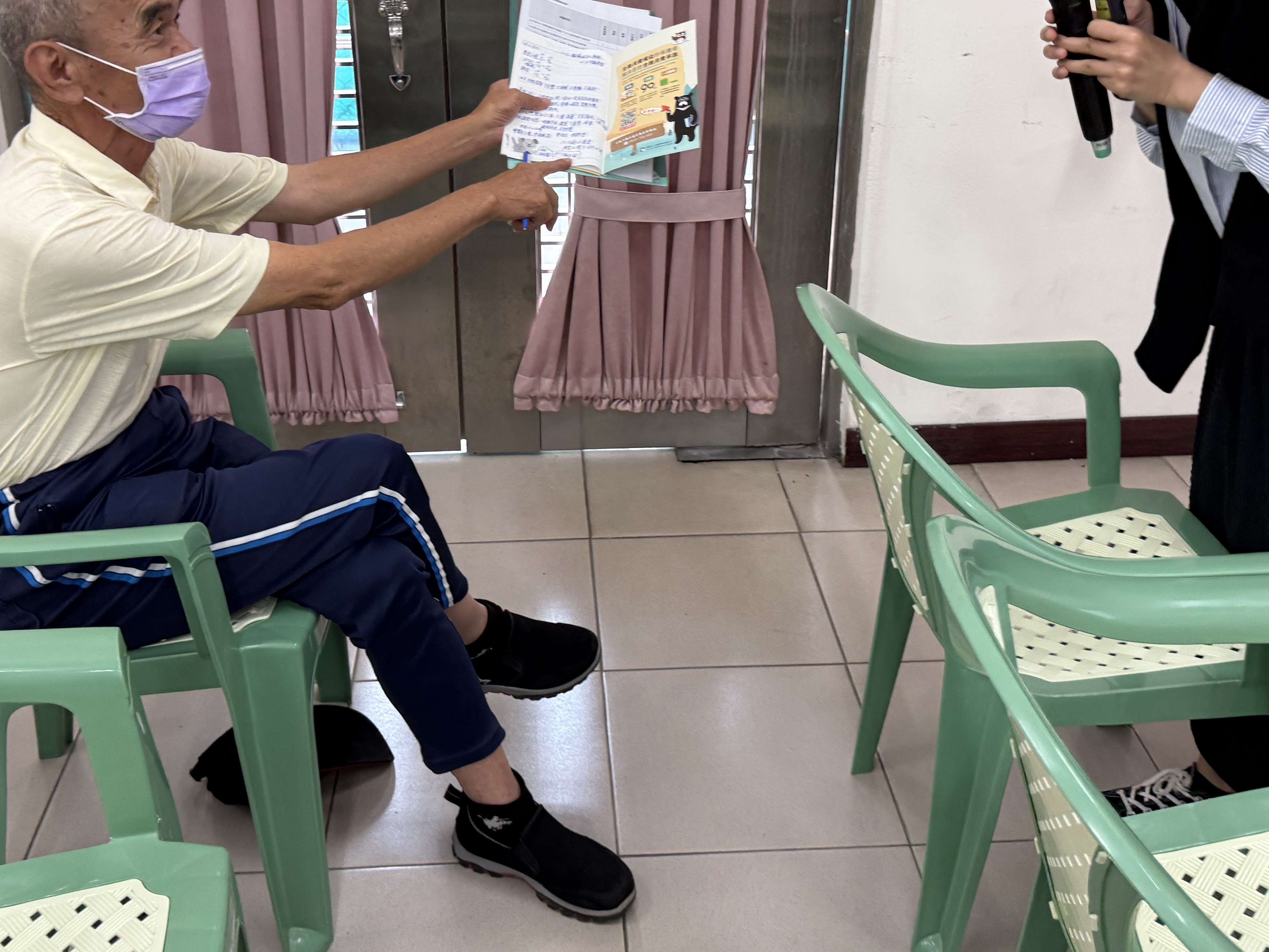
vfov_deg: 37.2
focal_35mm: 38
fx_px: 1393
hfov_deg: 48.9
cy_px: 300
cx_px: 587
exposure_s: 1/60
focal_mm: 6.76
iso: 200
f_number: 1.78
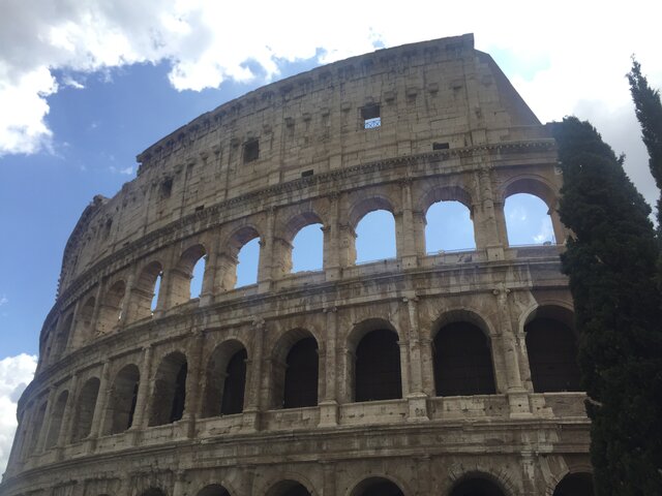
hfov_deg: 61.7
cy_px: 248
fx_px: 555
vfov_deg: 48.2
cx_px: 331
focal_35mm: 29
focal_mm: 4.15
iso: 32
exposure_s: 1/1412
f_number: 2.2
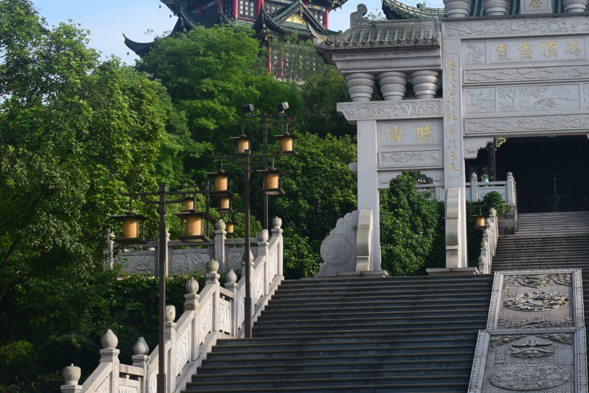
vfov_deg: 14.9
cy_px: 130
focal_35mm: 92
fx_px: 1506
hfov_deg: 21.9
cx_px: 454
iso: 400
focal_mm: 32
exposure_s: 1/320
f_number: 10
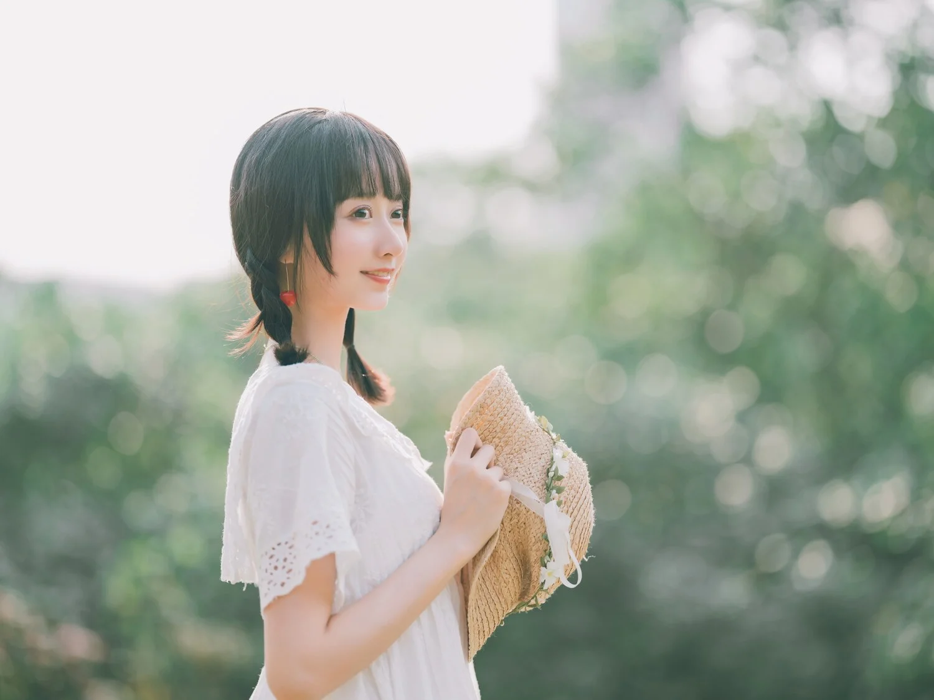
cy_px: 350
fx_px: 2347
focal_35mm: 87
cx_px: 467
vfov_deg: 17.0
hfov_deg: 22.5
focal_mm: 110
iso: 100
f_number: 2
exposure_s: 1/800
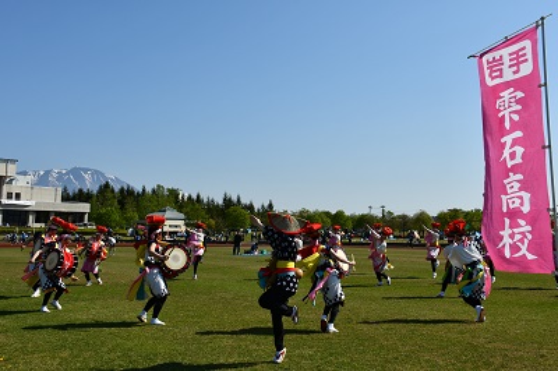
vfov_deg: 34.2
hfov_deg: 49.6
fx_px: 604
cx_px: 279
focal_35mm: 39
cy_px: 186
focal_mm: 26
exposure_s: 1/400
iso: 100
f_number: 10
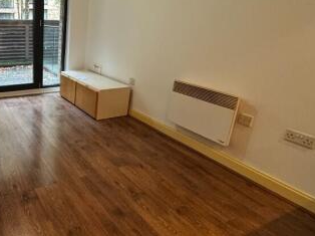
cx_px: 41
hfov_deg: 59.0
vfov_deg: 52.4
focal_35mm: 26
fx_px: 236
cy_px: 88
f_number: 2.2
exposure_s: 1/50
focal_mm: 2.22
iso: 400
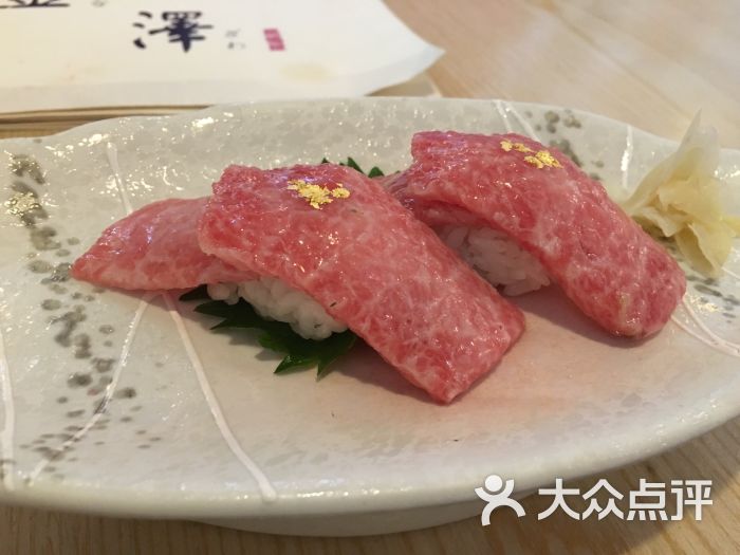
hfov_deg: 61.7
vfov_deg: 48.2
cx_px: 370
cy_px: 278
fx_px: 620
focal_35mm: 29
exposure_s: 1/20
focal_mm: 4.15
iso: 200
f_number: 2.2
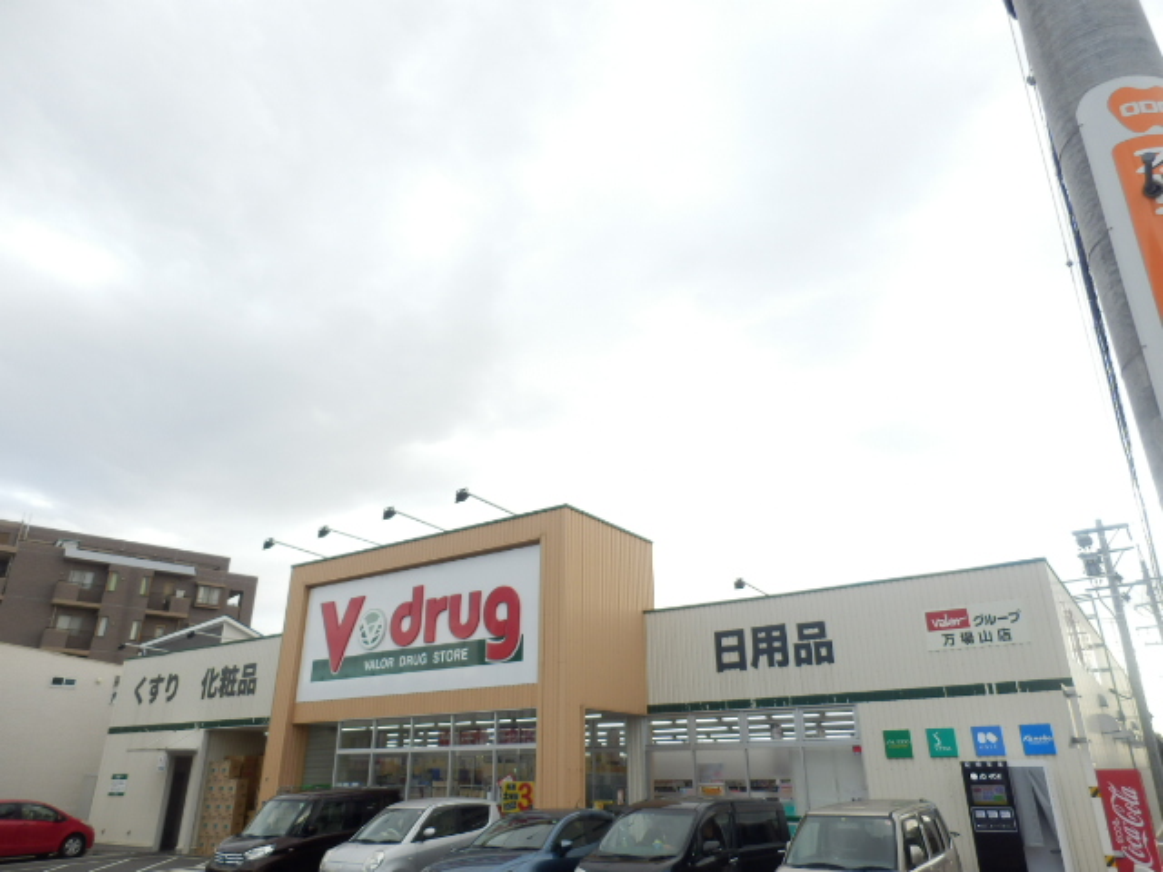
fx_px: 806
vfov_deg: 56.8
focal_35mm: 24
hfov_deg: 71.6
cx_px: 582
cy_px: 436
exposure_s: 1/160
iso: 80
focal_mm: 4.2
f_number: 3
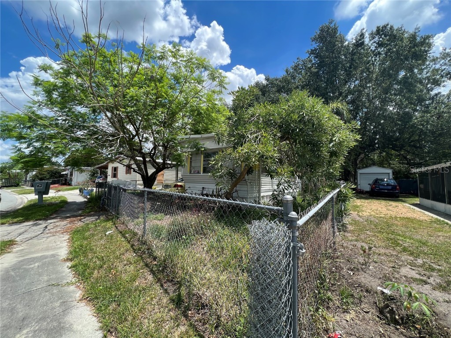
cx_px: 226
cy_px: 169
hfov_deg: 106.2
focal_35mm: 13
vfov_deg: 89.9
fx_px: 169
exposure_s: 1/840
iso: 32
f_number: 1.8
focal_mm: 1.57
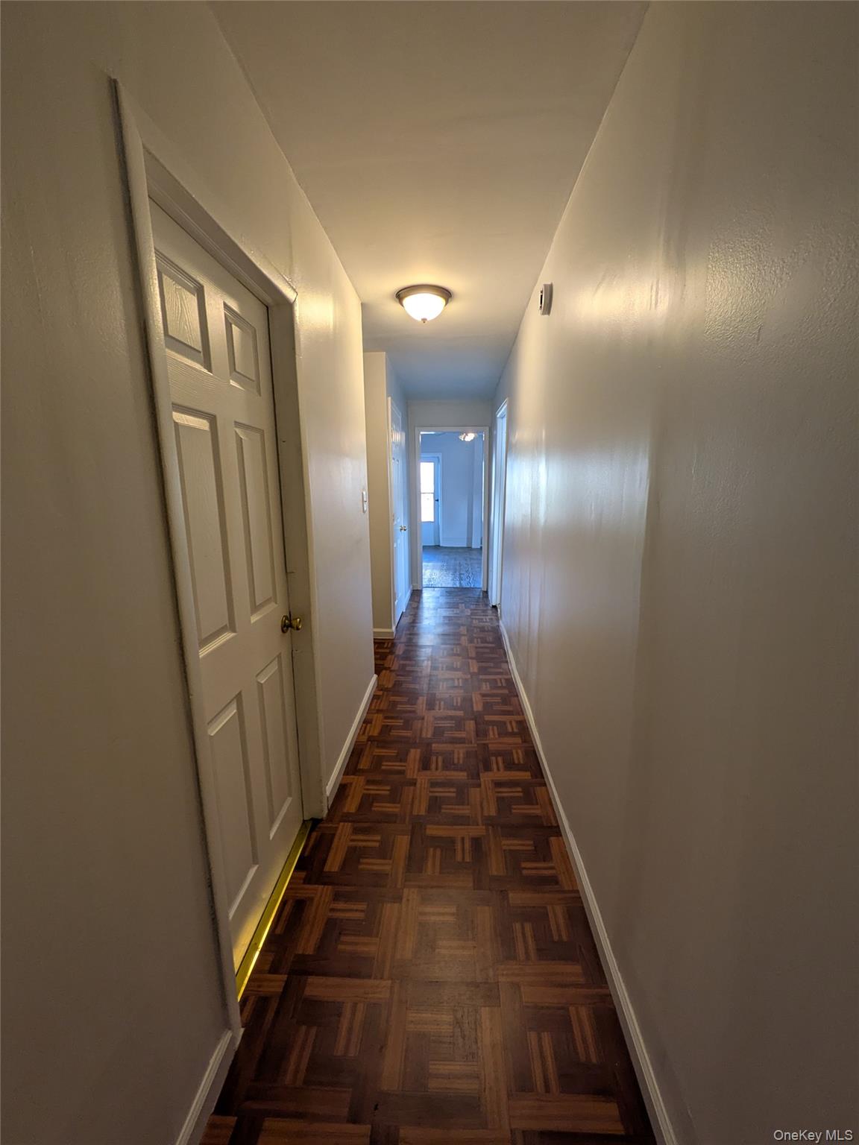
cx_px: 430
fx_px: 463
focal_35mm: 14
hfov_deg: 85.7
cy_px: 572
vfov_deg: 102.1
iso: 58
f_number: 2.2
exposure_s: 1/24
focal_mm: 1.83
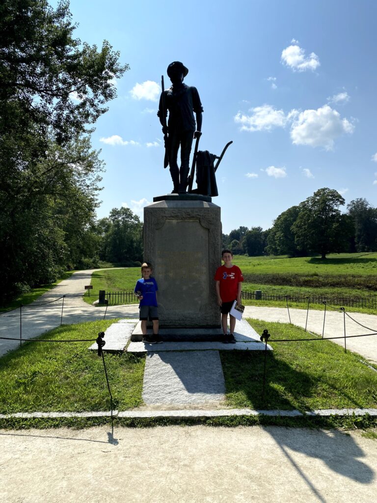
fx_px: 378
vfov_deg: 67.3
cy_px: 252
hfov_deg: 53.1
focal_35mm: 26
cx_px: 188
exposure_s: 1/6061
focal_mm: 4.25
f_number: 1.8
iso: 32
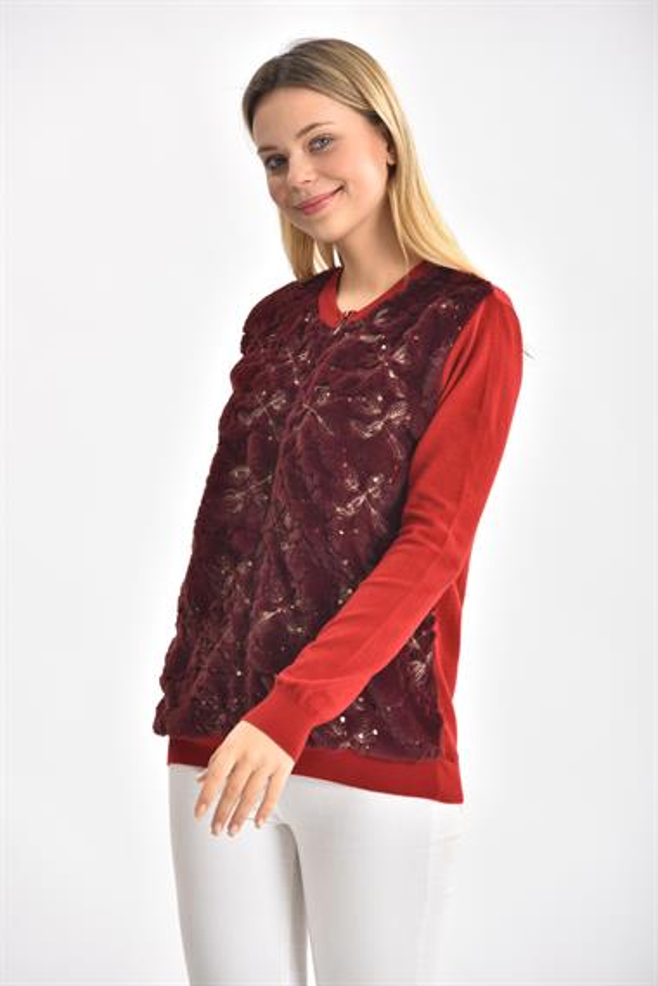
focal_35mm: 160
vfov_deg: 12.8
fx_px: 4381
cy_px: 493
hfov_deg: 8.6
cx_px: 329
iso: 100
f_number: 6.3
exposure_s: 1/160
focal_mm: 160
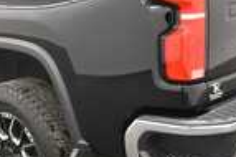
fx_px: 458
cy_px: 57
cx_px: 59
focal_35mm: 70
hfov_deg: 28.5
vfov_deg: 19.4
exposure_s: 1/125
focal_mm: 17
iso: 1800
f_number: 5.3
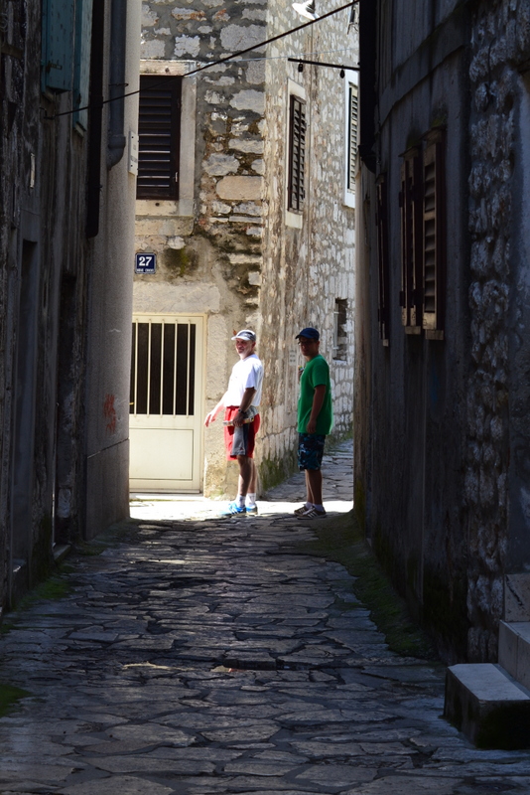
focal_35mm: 105
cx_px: 265
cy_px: 398
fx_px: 2317
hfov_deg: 13.1
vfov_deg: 19.4
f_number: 9
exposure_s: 1/160
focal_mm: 70
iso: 400
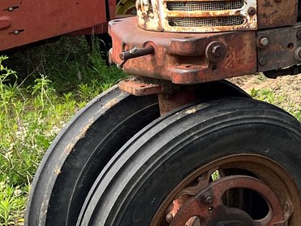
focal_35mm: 106
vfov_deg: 13.5
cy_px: -58
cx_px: 470
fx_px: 921
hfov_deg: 16.6
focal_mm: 5.1
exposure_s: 1/1672
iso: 50
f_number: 1.6
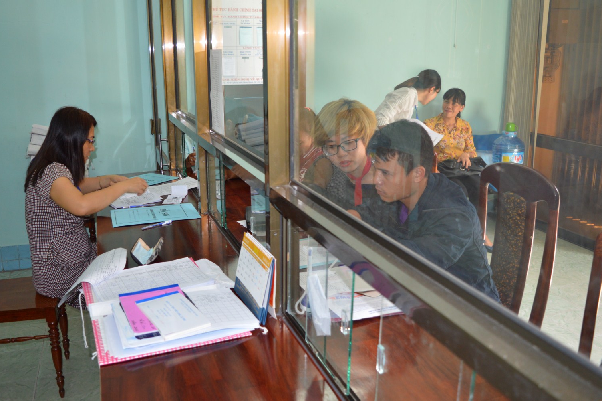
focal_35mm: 34
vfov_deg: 39.3
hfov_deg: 56.5
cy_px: 194
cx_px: 297
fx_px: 560
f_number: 4
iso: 400
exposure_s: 1/80
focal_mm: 21
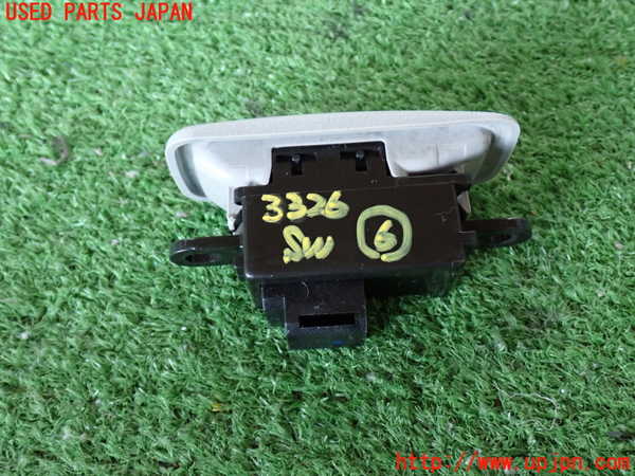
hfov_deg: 45.8
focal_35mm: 41
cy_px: 238
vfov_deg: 35.1
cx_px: 318
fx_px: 752
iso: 800
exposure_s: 1/30
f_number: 2.8
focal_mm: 7.31
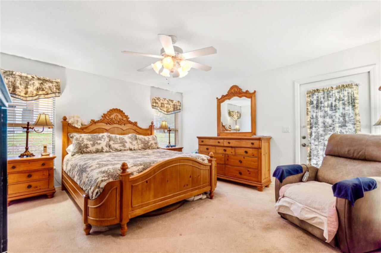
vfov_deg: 77.3
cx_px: 190
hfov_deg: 100.4
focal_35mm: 15
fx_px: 159
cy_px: 126
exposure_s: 2.5
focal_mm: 10
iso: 100
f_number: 8
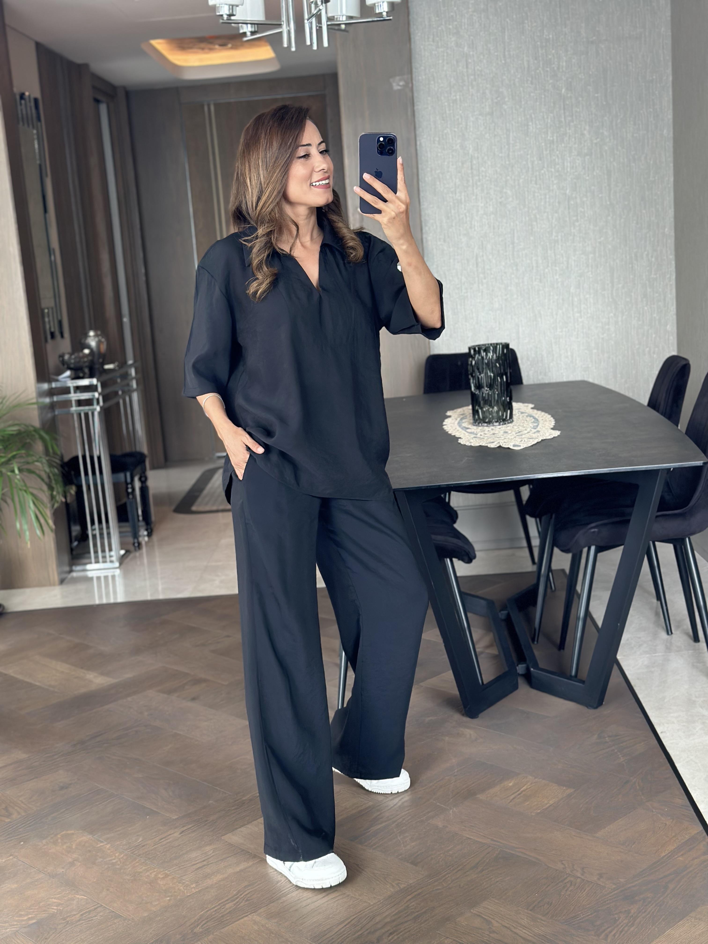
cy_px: 472
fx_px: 1309
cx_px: 354
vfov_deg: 39.7
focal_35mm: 48
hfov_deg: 30.3
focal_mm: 6.86
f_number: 1.78
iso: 125
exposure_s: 1/90
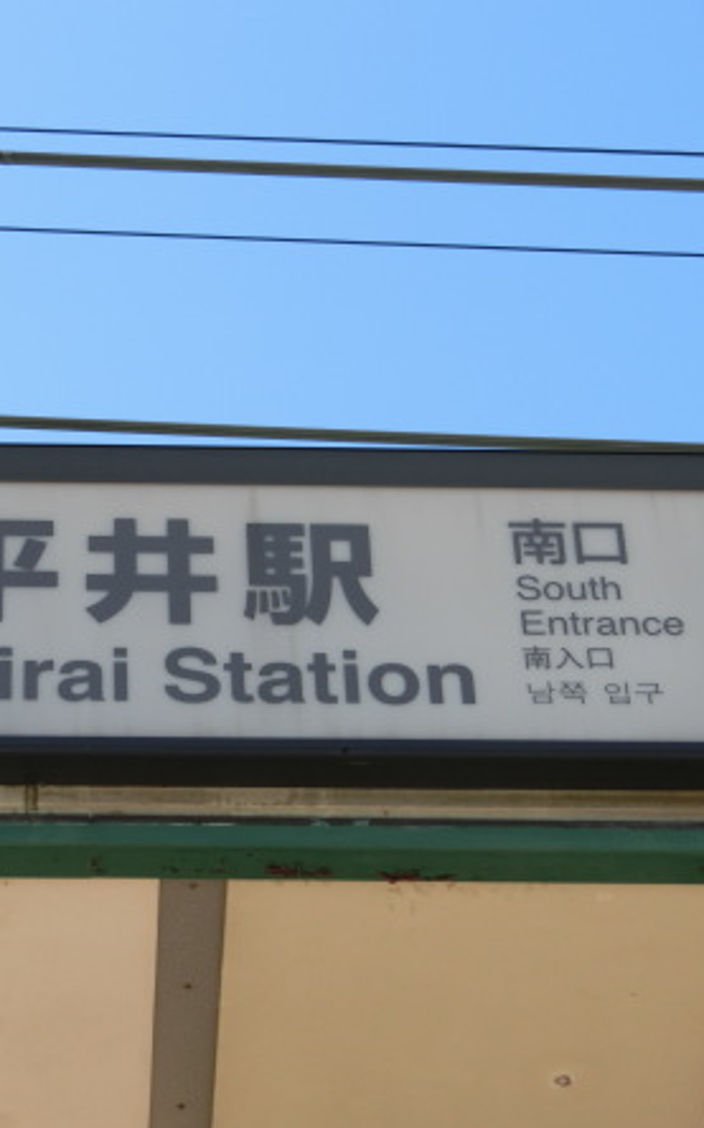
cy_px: 602
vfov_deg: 19.5
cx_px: 122
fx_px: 3289
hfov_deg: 12.2
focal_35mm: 107
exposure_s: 1/160
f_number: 5.2
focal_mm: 12.4
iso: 80
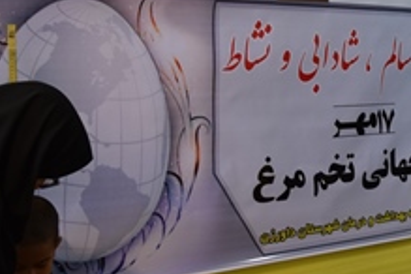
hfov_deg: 23.9
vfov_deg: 17.3
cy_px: 110
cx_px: 460
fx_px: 902
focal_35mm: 79
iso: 450
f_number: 4
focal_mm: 18
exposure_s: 1/60
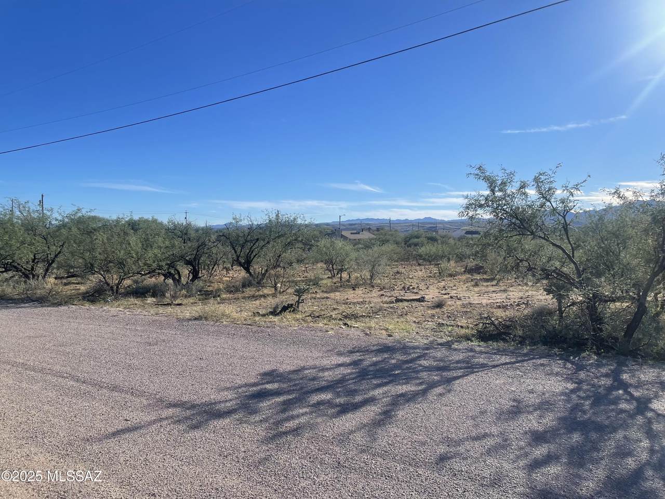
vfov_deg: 54.9
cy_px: 250
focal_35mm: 25
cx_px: 332
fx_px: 480
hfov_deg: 69.4
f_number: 1.6
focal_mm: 5.1
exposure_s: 1/4348
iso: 32
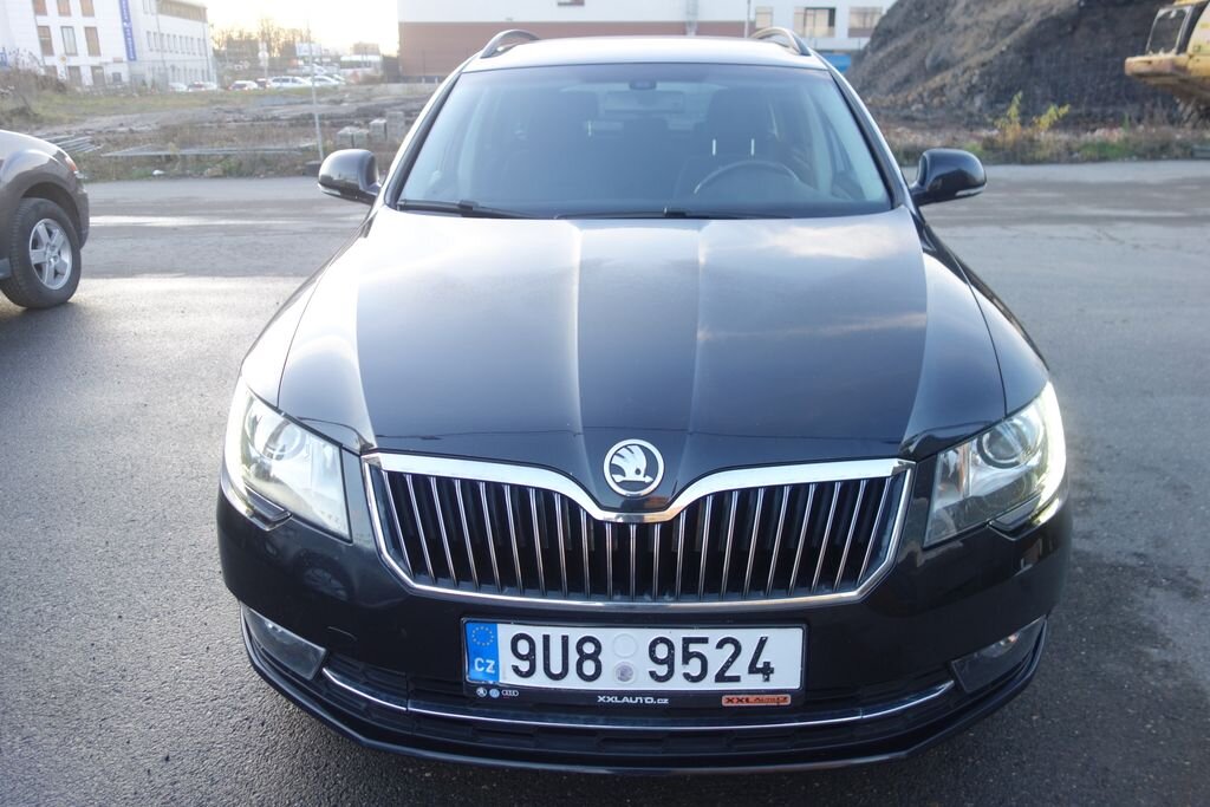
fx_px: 941
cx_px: 605
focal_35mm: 28
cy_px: 404
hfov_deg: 65.5
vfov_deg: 46.4
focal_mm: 10.4
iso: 125
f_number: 1.8
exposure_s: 1/50
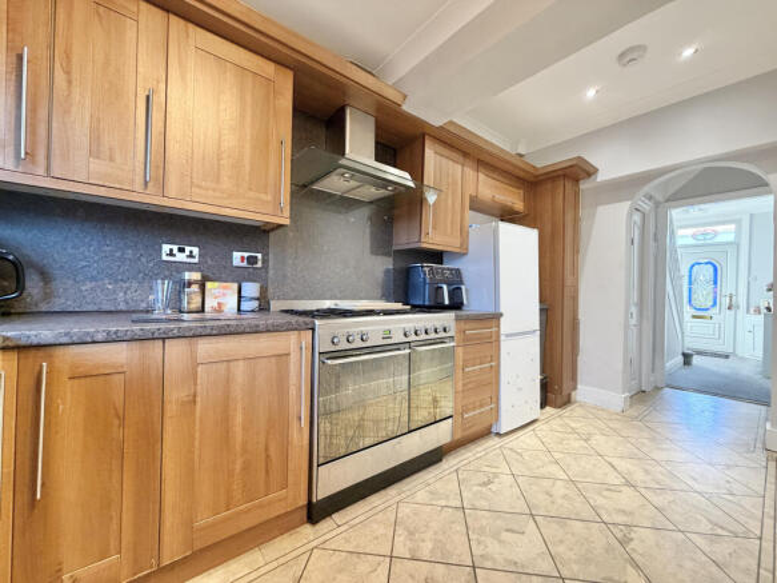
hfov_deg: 102.1
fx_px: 314
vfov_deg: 85.7
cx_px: 388
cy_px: 292
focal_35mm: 14
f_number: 2.2
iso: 320
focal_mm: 2.22
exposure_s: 1/50
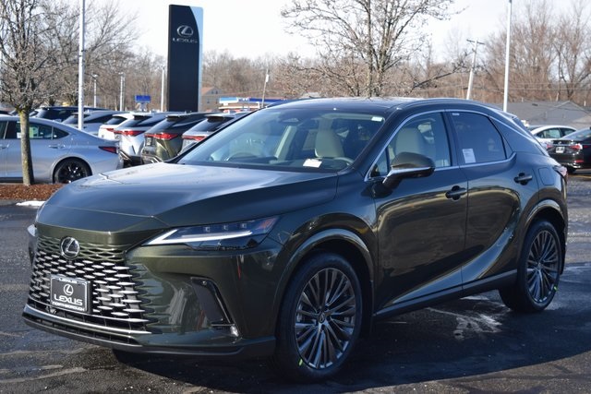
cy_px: 197
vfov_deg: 23.8
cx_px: 296
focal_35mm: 57
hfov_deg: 35.0
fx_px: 936
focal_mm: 38
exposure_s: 1/1250
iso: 400
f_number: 5
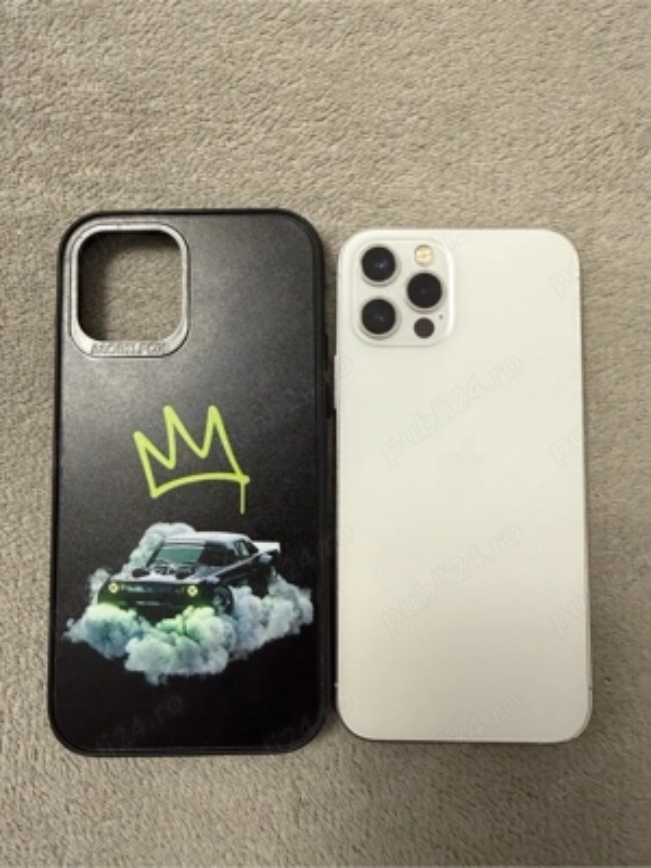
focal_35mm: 24
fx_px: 602
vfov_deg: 71.6
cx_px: 326
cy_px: 434
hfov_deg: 56.8
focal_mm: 2.22
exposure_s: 1/50
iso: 200
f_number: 2.2
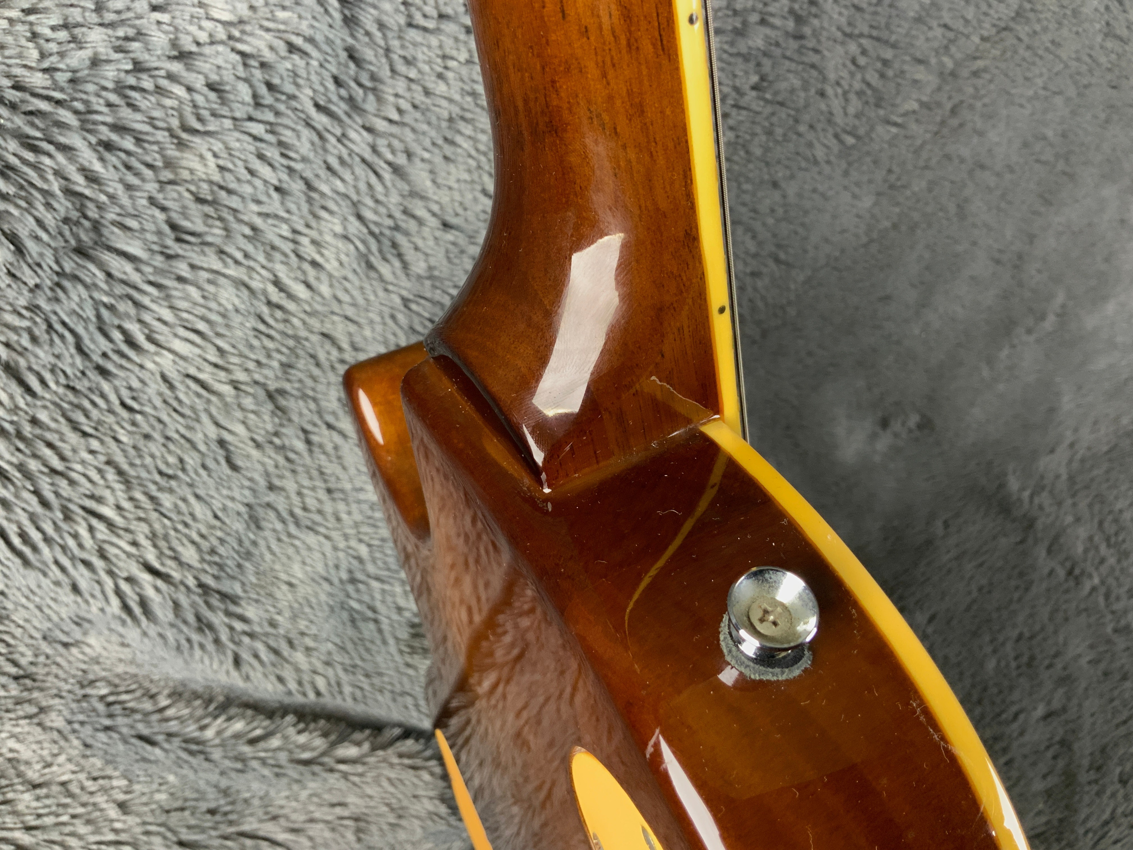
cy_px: 425
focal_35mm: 29
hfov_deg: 61.7
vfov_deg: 48.2
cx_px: 566
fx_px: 949
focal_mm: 3
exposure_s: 1/60
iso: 125
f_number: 1.8
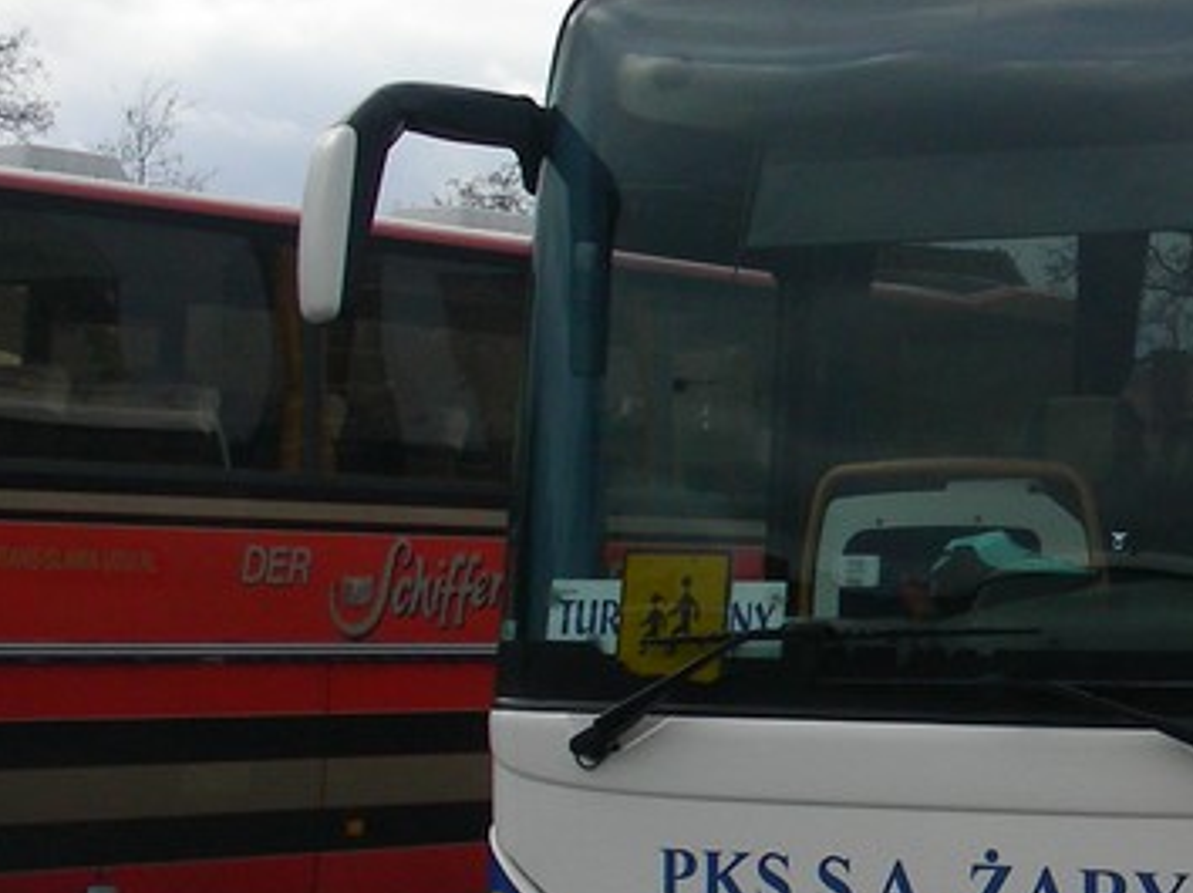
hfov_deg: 16.8
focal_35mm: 112
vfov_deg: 13.2
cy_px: 467
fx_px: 3857
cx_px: 1442
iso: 50
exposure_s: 1/436
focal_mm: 7.4
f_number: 4
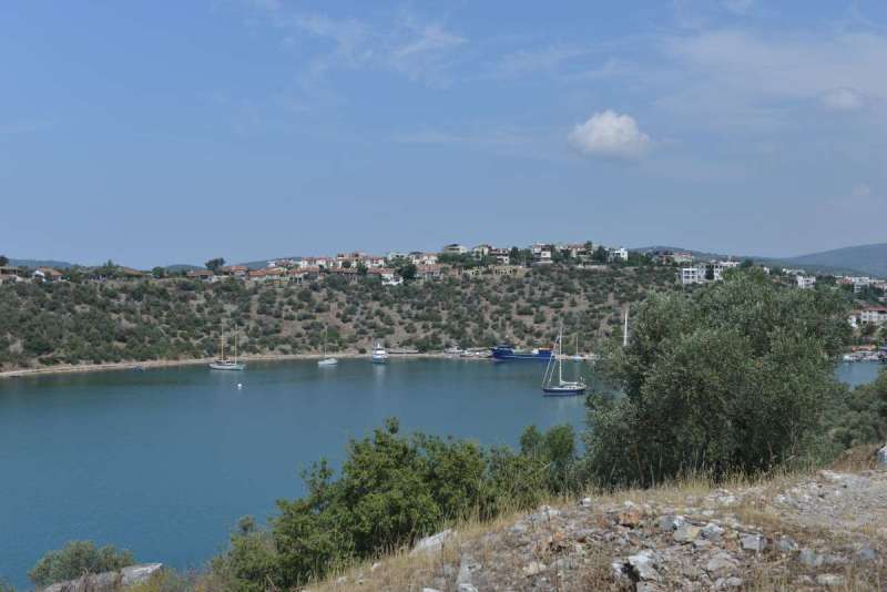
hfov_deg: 53.1
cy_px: 296
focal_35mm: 36
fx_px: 887
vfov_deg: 36.9
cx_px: 444
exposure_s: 1/250
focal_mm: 36
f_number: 6.3
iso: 100
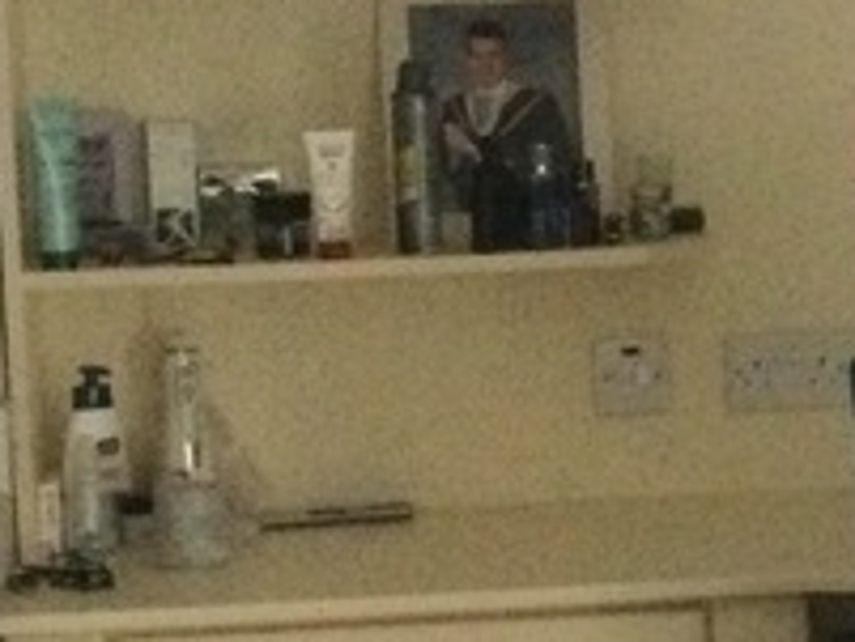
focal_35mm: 158
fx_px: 3905
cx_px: 910
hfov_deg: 12.3
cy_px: 412
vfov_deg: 9.4
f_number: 2.4
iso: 400
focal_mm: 3.3
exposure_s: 1/17
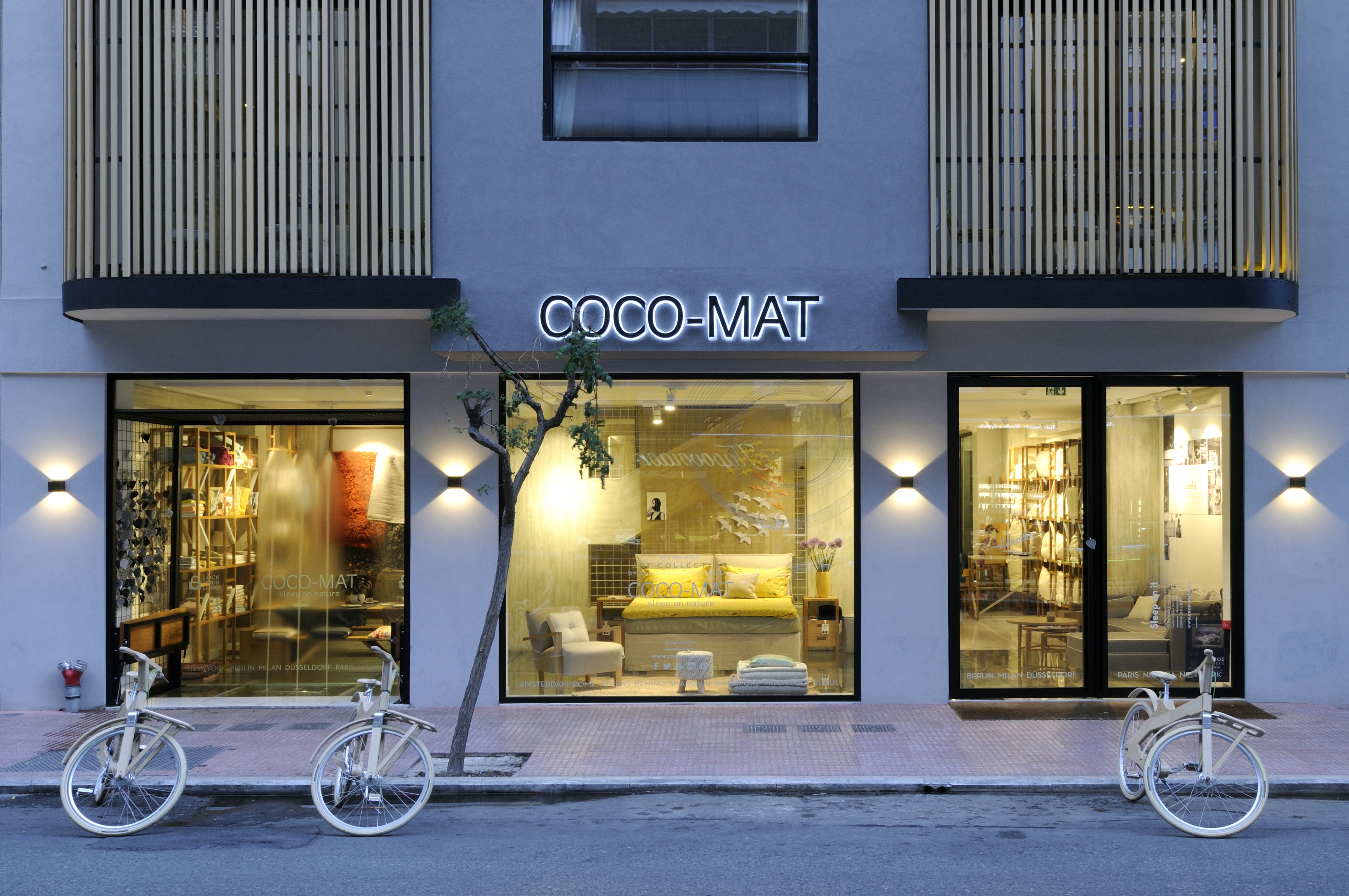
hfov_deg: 55.2
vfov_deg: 38.3
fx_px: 1291
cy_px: 448
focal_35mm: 34
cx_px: 674
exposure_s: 1
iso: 200
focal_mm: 23
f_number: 14
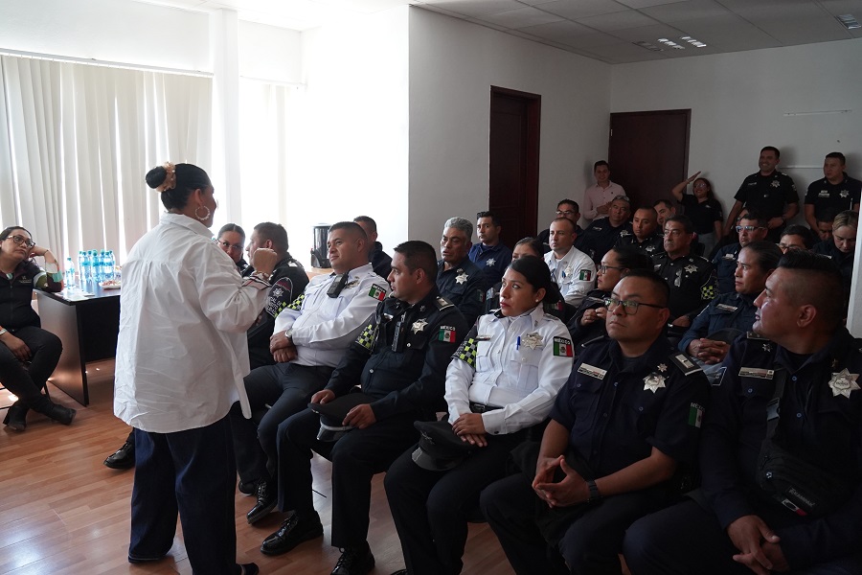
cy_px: 288
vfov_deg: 51.3
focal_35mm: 25
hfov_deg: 71.5
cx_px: 431
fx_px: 599
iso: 2500
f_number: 4
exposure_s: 1/160
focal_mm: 17
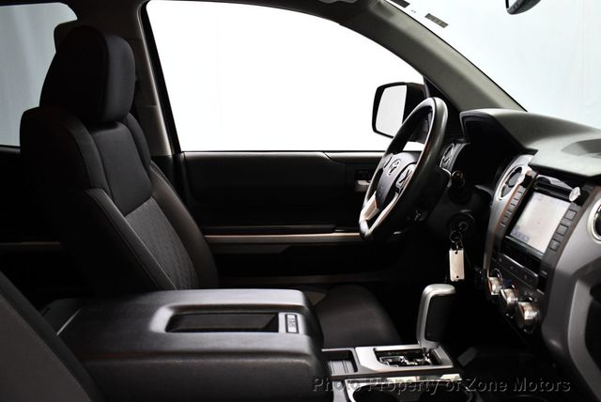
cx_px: 300
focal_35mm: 36
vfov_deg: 36.9
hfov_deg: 53.1
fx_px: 602
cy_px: 201
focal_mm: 18
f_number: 3.5
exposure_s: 1/125
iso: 1600
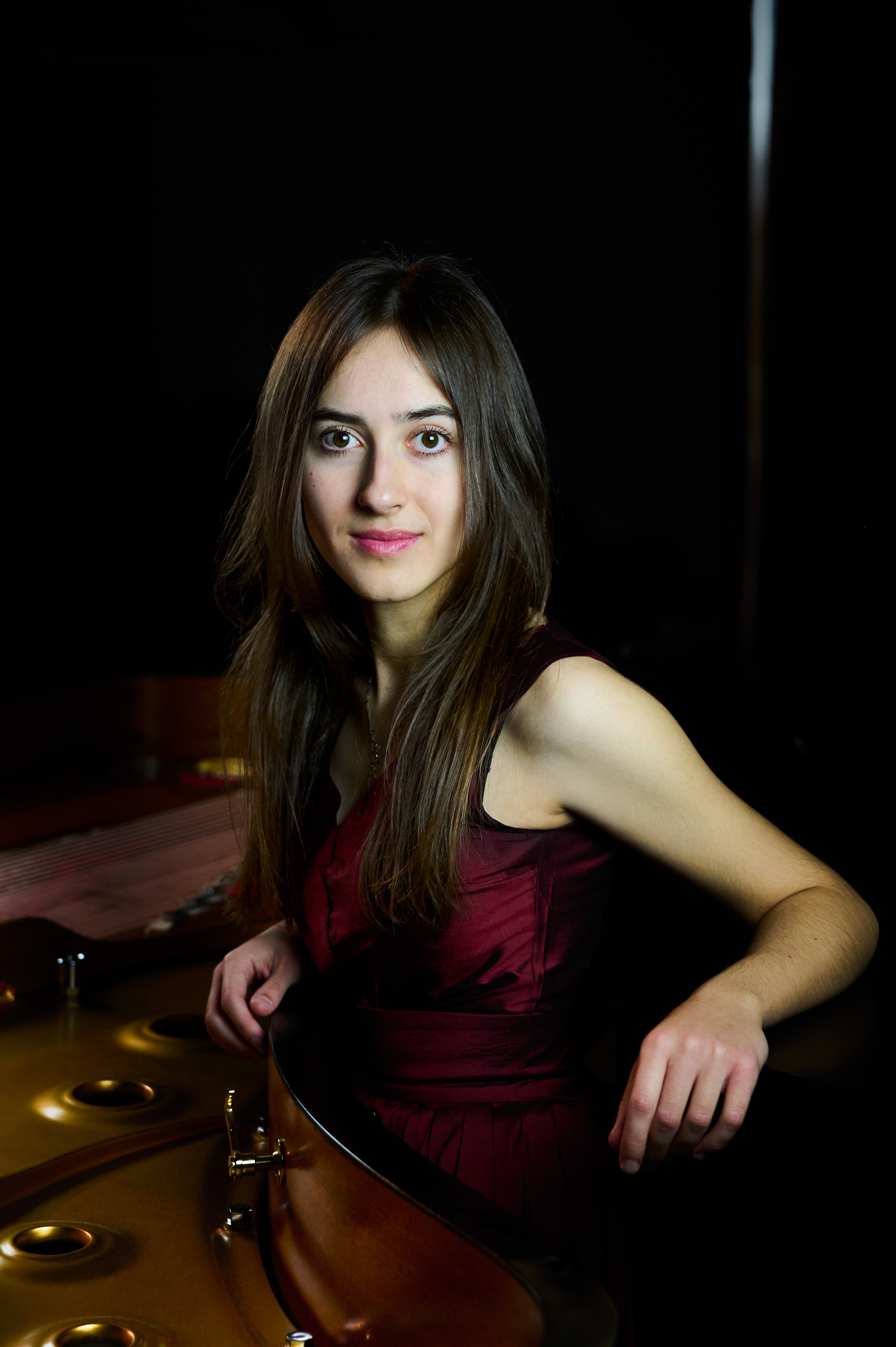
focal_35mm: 70
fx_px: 2617
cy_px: 674
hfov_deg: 19.4
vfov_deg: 28.9
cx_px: 448
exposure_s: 1/400
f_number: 5
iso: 4000
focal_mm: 70
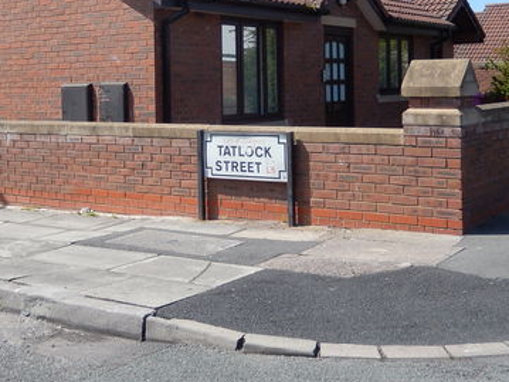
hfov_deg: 33.6
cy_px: 82
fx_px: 838
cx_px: 180
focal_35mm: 57
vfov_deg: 25.3
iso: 125
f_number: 3.8
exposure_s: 1/1000
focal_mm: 5.7
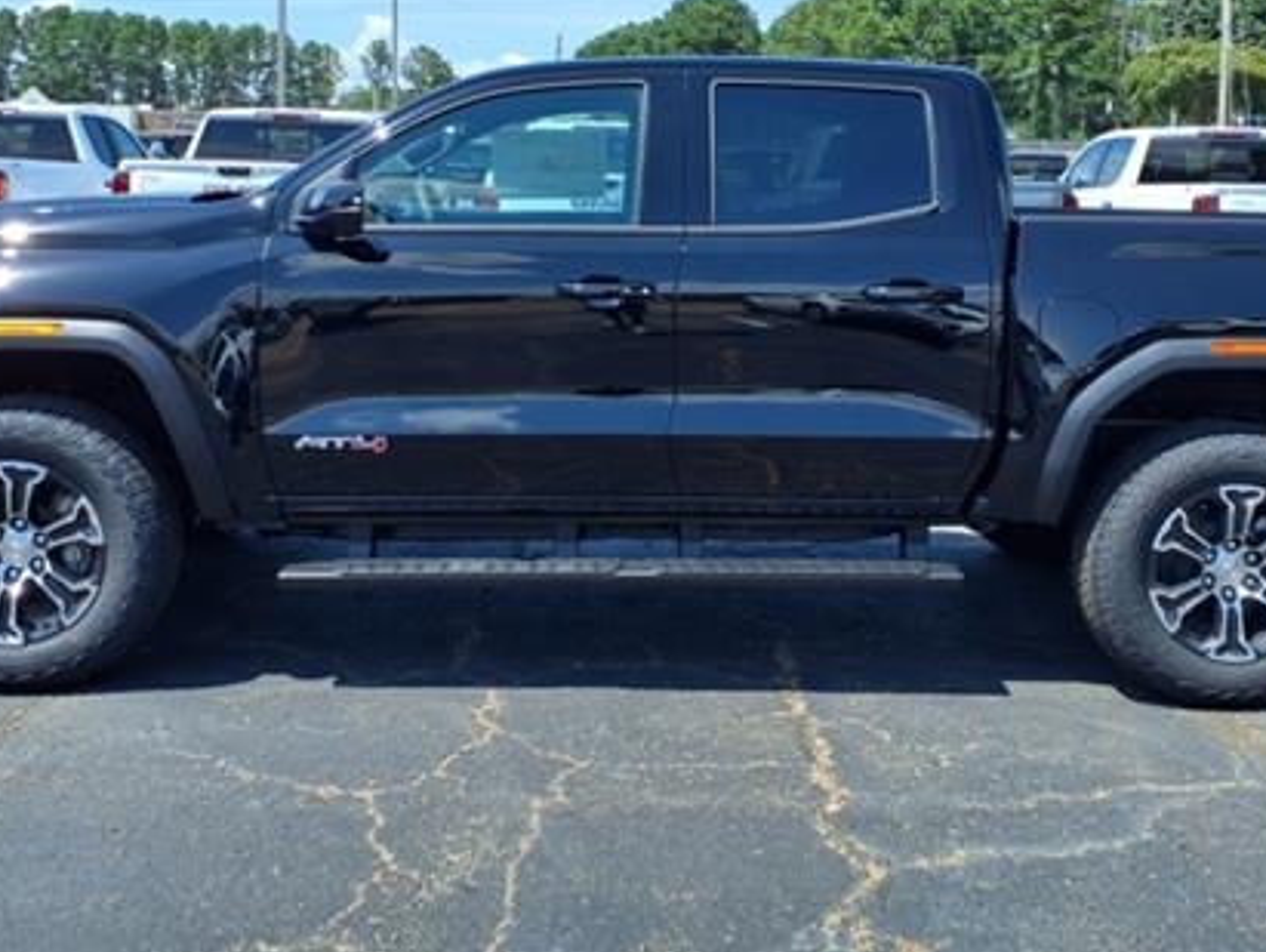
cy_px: 262
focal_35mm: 42
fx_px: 1537
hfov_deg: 44.7
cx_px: 668
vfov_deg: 33.8
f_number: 1.9
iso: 40
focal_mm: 3.58
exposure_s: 1/1667
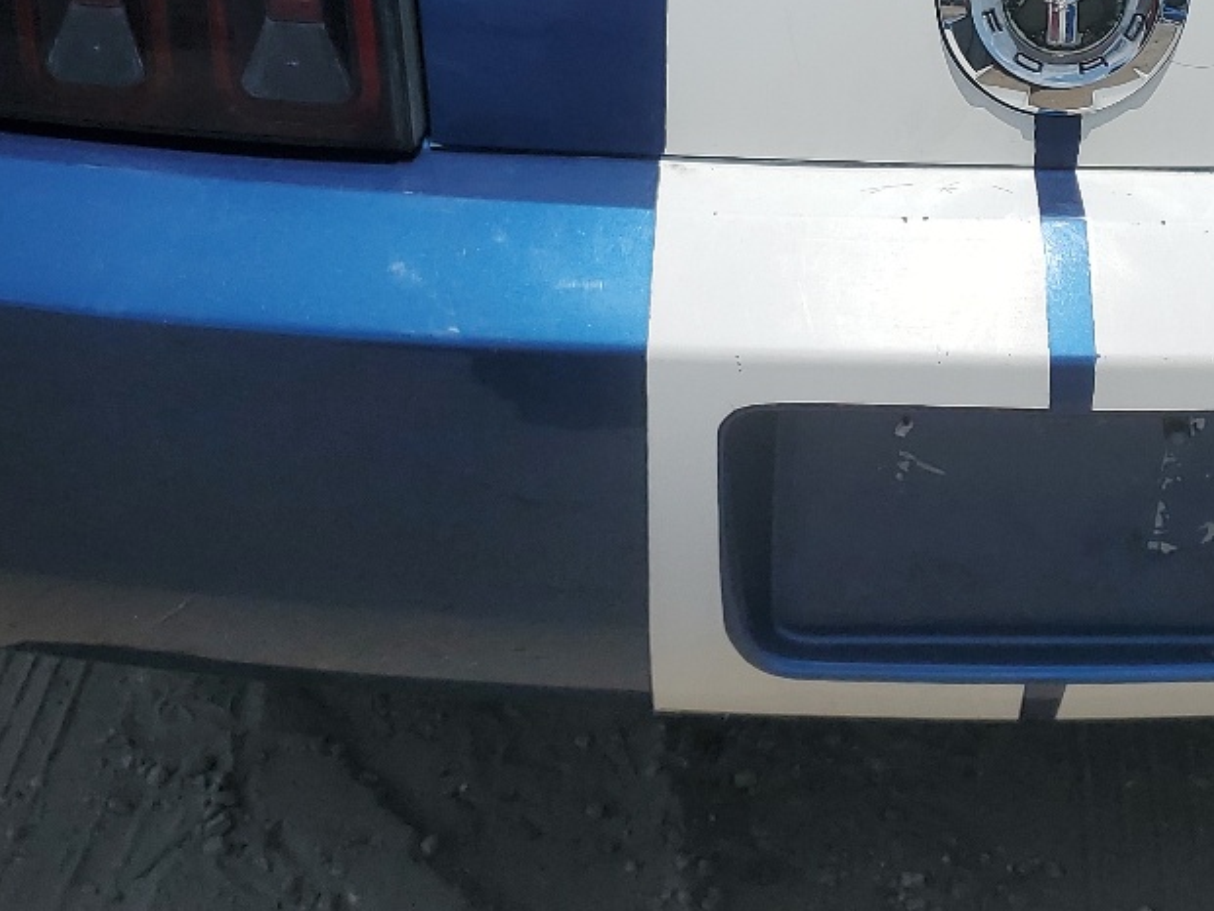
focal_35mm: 67
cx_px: 923
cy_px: -10
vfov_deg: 21.2
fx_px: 2350
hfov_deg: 28.5
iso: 50
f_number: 1.5
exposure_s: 1/10000
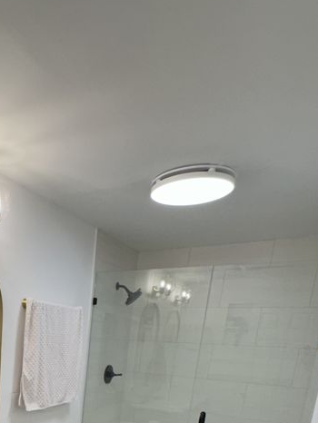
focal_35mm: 32
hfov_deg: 39.3
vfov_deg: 46.9
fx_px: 392
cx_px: 4
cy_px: 427
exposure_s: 1/120
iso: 100
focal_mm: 2.22
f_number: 2.2
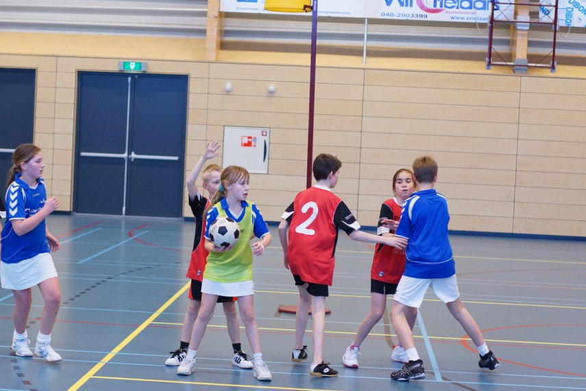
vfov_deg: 15.2
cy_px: 222
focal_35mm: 90
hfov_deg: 22.6
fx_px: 1465
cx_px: 241
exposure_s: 1/200
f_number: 2.5
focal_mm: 50
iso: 800
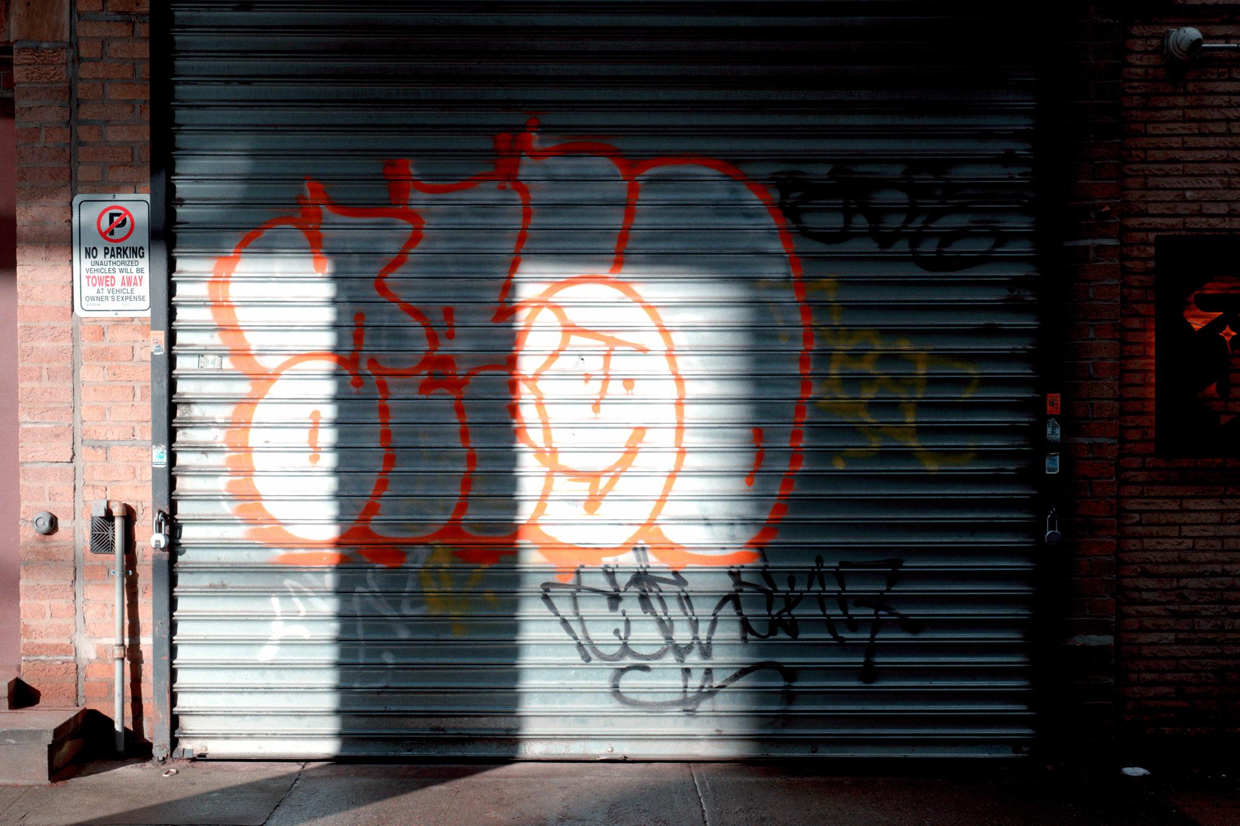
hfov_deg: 39.6
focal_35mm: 50
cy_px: 413
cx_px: 620
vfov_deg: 27.0
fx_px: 1722
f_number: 8
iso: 400
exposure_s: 1/250
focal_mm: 50
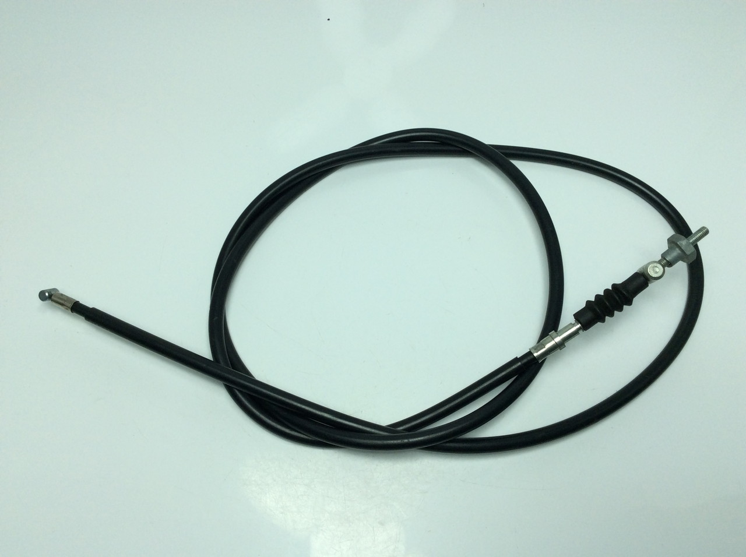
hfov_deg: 56.9
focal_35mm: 32
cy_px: 278
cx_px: 373
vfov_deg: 44.1
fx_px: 689
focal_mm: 3.3
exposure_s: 1/572
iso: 32
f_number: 2.4
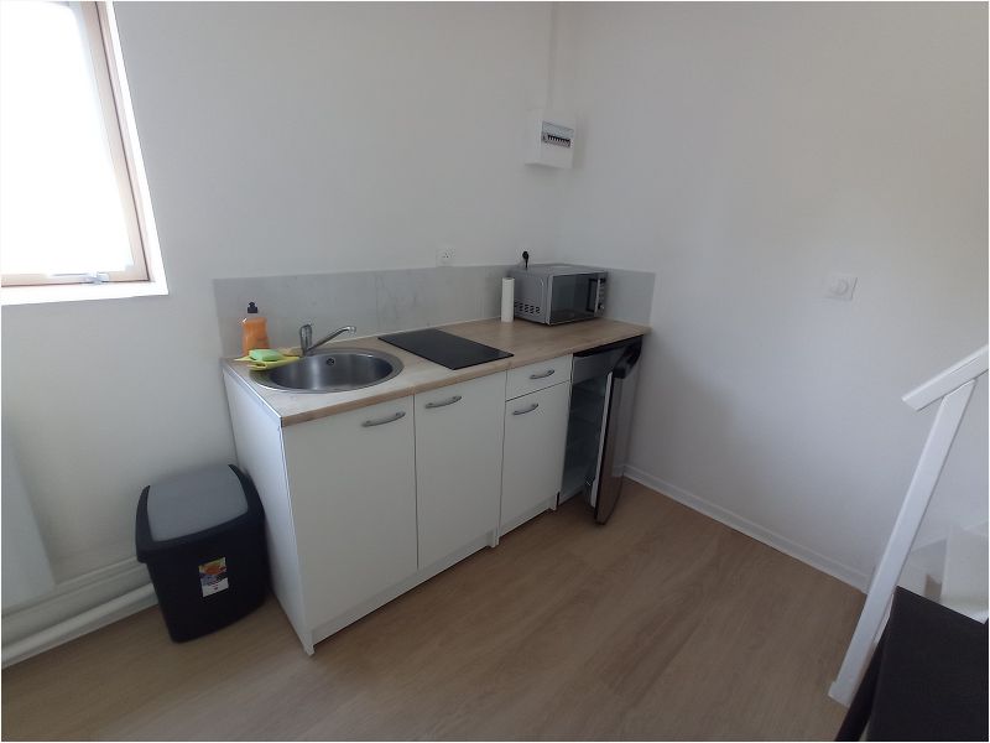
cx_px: 495
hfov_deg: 63.4
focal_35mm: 28
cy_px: 372
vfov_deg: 49.7
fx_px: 801
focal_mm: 1.65
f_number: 2.2
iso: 366
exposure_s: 1/33.3
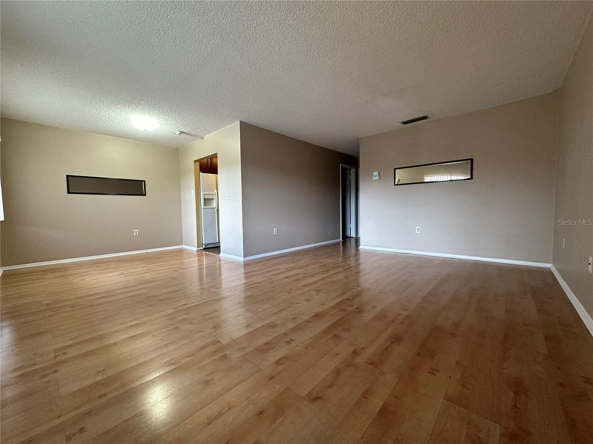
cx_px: 296
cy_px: 222
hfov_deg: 102.1
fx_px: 240
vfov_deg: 85.7
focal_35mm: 14
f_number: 2.2
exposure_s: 1/120
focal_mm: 2.22
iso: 320
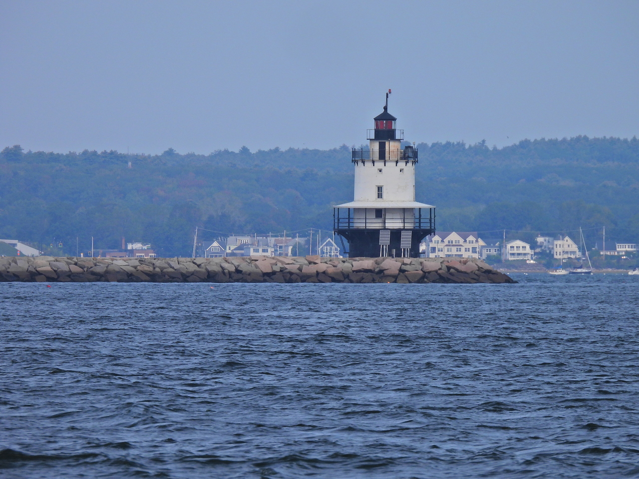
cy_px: 240
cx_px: 320
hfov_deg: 2.3
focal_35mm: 850
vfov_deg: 1.7
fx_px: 15691
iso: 100
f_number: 5.6
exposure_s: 1/800
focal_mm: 152
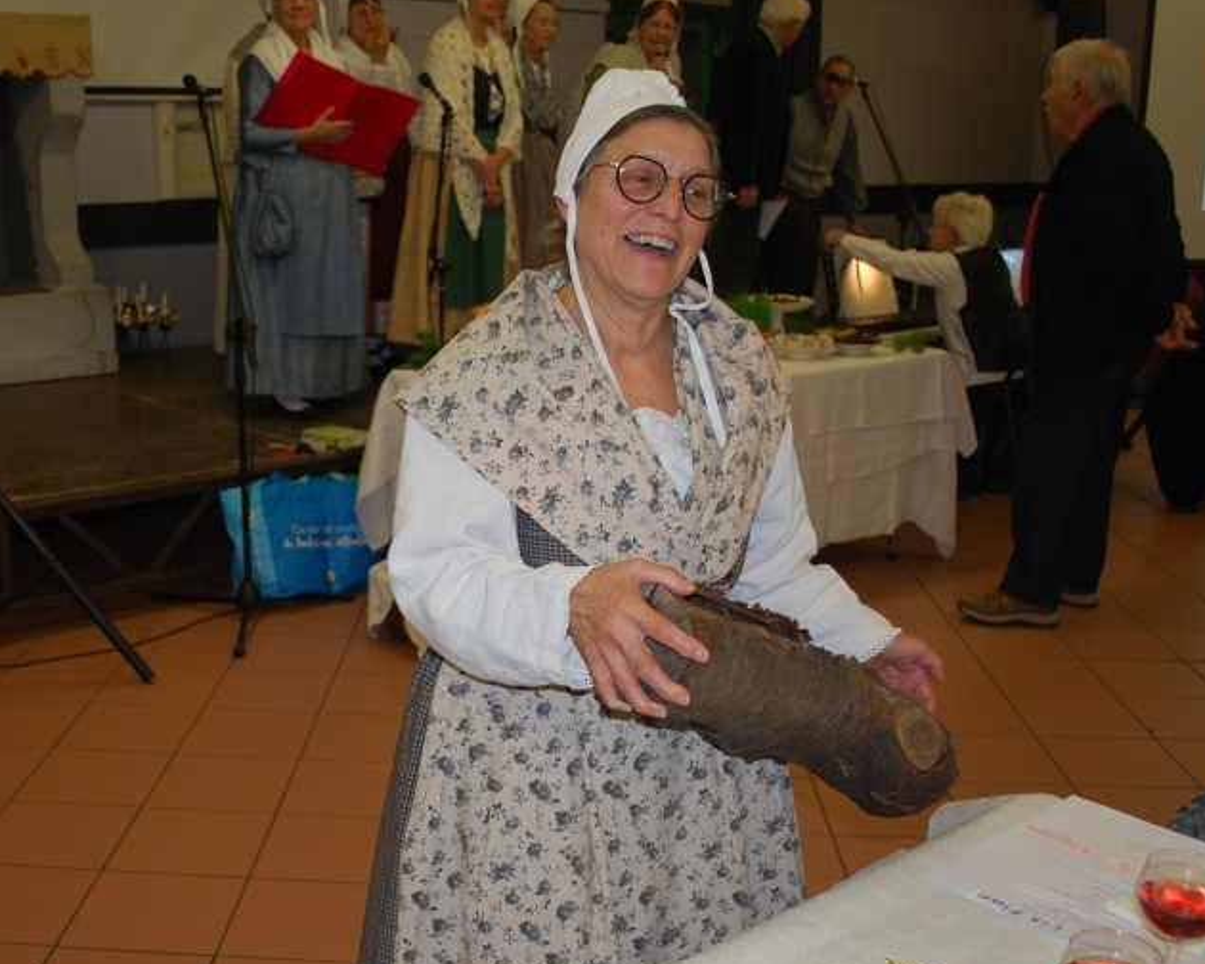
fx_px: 1569
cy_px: 555
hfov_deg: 41.7
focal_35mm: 44
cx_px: 454
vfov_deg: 34.1
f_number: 4
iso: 200
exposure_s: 1/60
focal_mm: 22
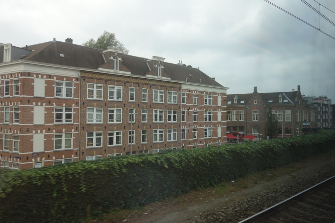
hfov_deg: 65.5
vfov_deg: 46.4
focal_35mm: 28
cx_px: 168
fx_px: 261
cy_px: 112
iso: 125
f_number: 2.2
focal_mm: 10.4
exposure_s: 1/400
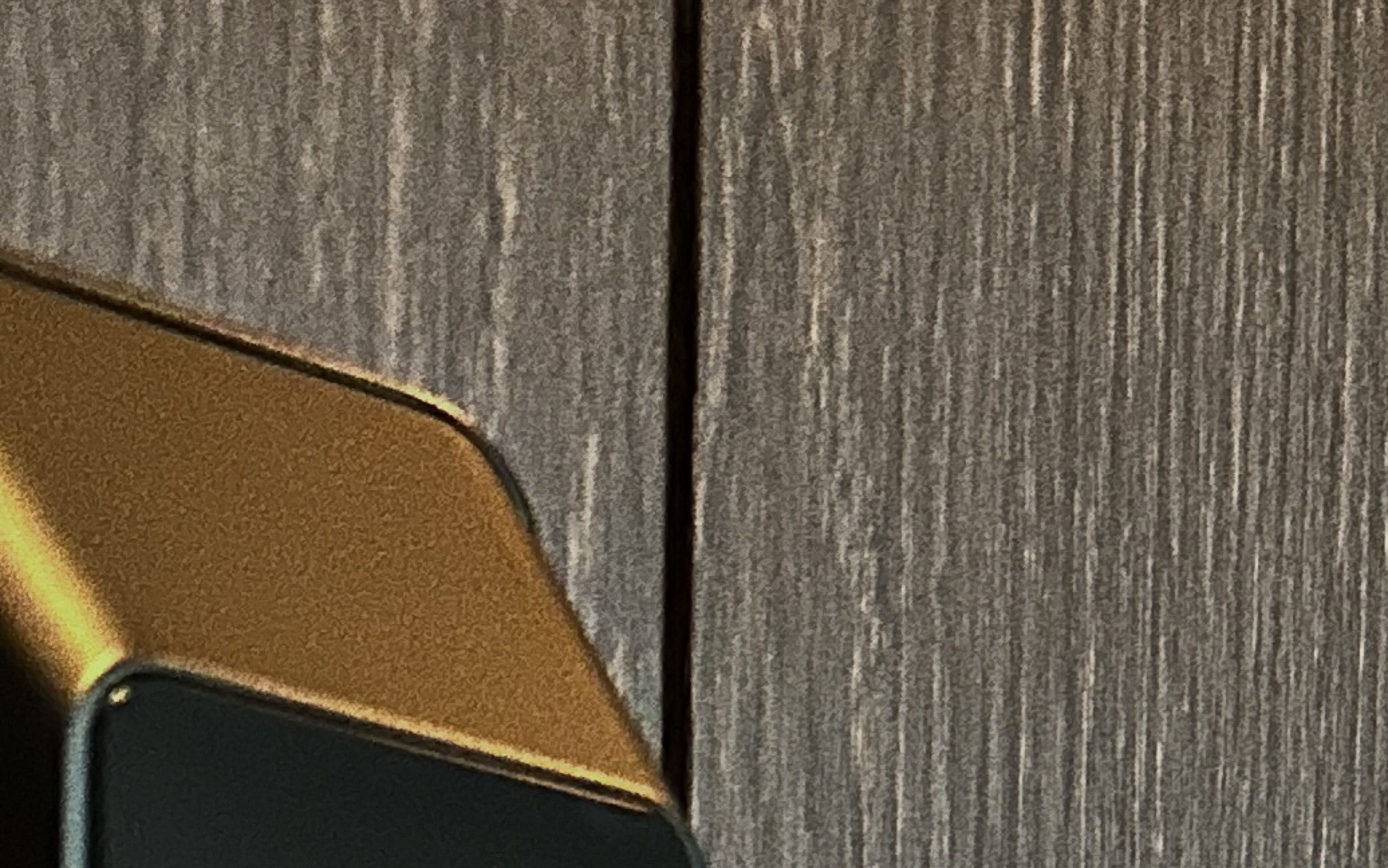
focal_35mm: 99
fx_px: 3746
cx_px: 848
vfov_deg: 10.1
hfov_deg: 21.0
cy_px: 2521
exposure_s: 1/20
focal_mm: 6.86
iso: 1600
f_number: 1.78
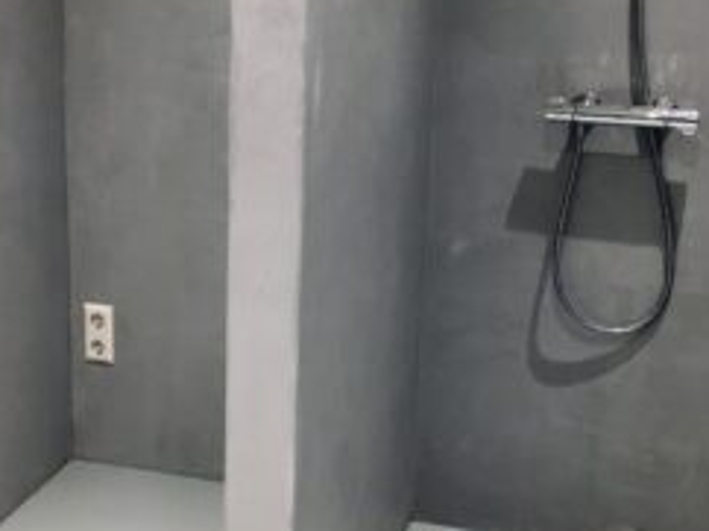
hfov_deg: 32.1
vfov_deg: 24.4
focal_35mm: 60
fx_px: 1228
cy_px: 233
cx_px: 284
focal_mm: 4.15
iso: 125
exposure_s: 1/33
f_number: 2.2
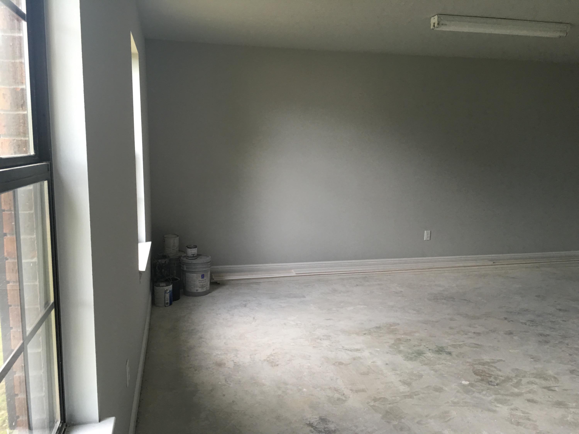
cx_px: 290
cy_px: 217
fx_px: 485
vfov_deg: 48.2
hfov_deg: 61.7
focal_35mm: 29
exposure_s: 1/15
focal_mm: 4.15
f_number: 2.2
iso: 40
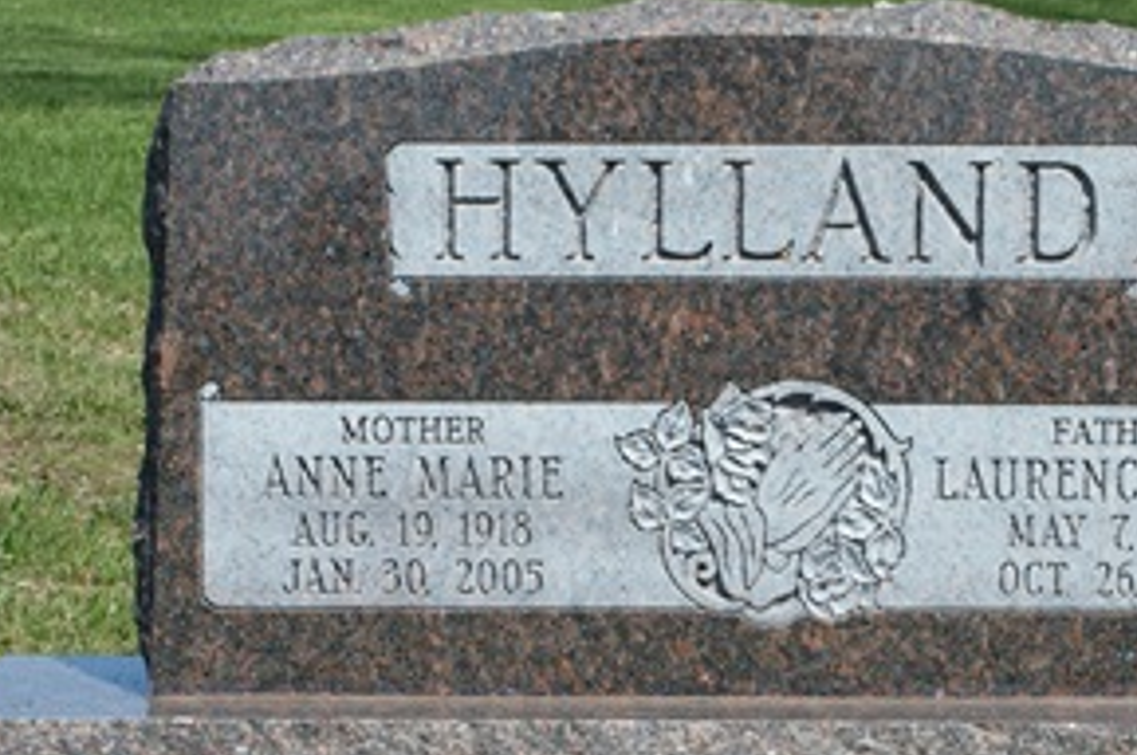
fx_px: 3305
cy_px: 409
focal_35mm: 105
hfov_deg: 19.5
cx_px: 767
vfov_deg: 13.0
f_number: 13
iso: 100
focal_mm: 45
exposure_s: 1/125
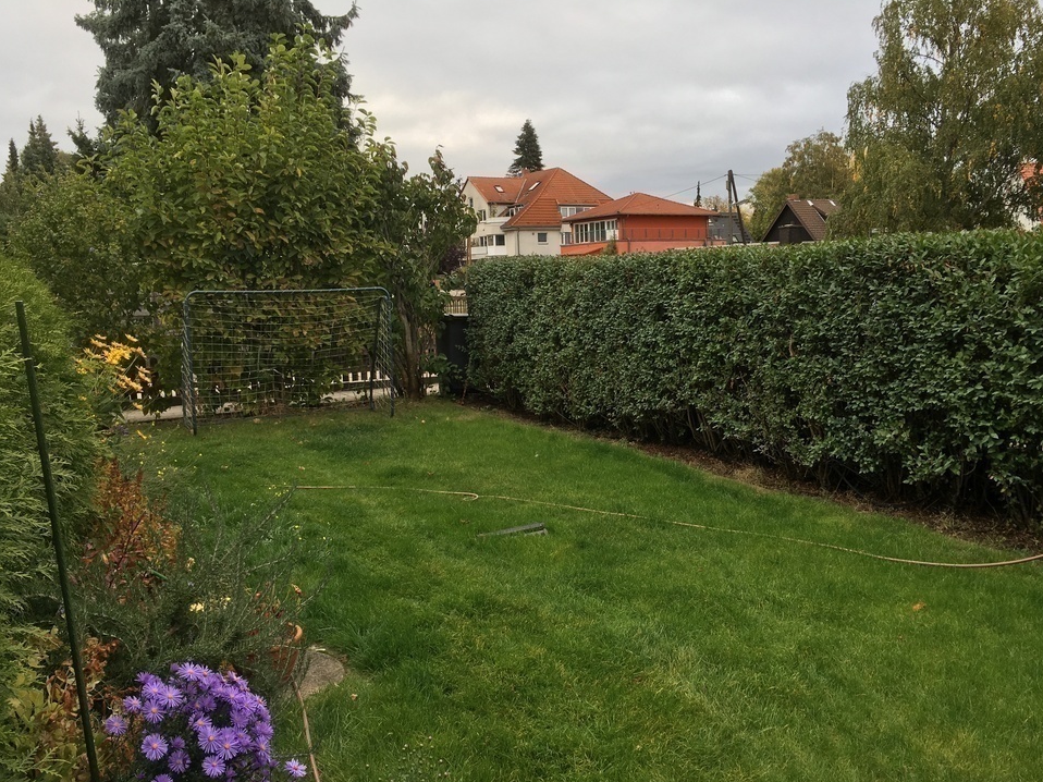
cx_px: 550
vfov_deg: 45.4
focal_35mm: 31
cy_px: 415
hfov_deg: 58.3
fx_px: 934
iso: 25
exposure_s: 1/363
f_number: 2.2
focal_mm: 4.15
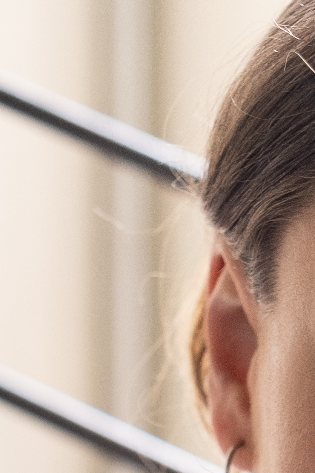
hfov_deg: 5.5
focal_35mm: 249
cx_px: 450
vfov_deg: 7.9
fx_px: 3269
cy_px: 949
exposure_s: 1/200
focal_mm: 33
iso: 640
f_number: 2.2
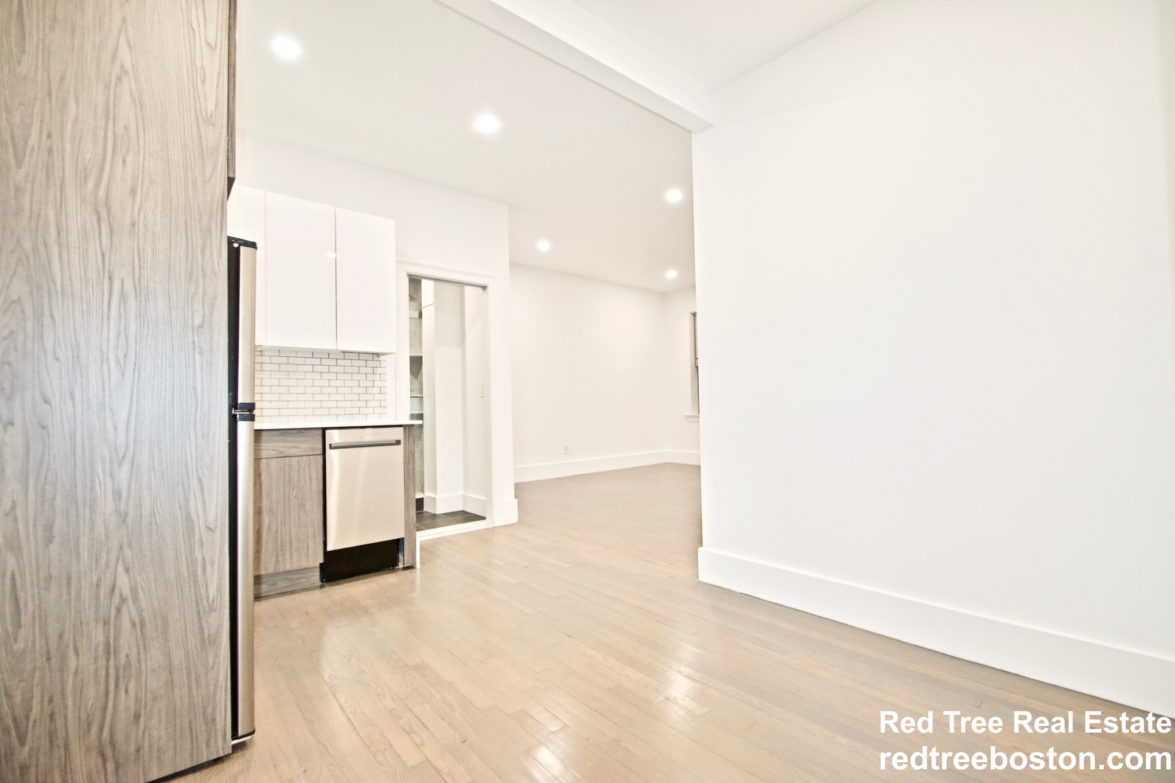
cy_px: 392
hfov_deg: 100.4
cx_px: 588
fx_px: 490
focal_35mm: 15
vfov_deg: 77.3
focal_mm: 10
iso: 800
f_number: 4.5
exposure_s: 1/80
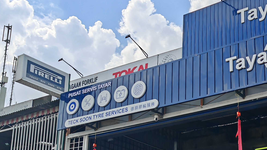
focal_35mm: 60
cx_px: 204
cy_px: 152
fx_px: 425
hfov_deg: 34.1
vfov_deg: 19.4
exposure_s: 1/2700
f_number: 1.6
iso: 50
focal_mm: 7.62
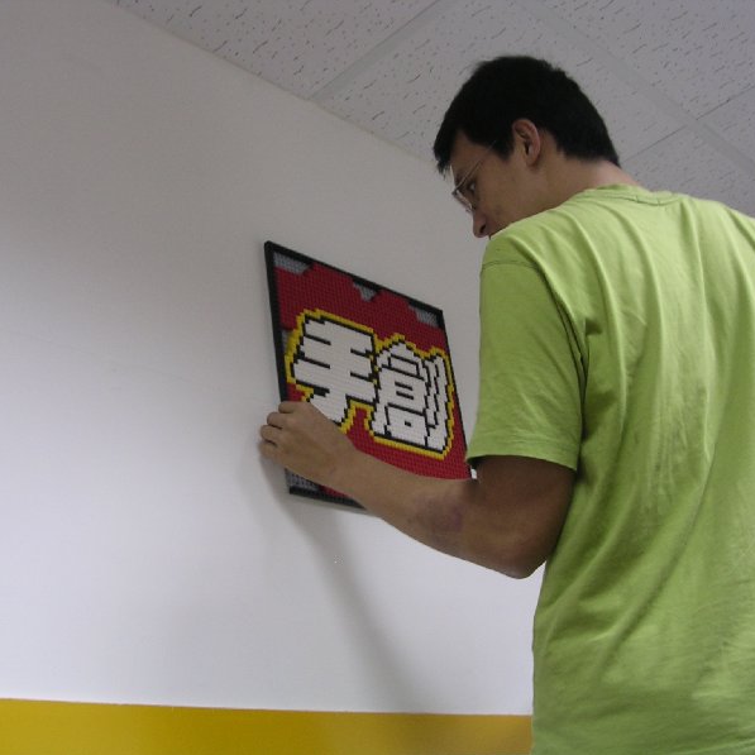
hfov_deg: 37.5
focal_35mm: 45
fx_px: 1110
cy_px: 378
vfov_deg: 37.6
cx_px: 334
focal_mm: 5.8
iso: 100
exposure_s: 1/9.4
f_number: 2.8
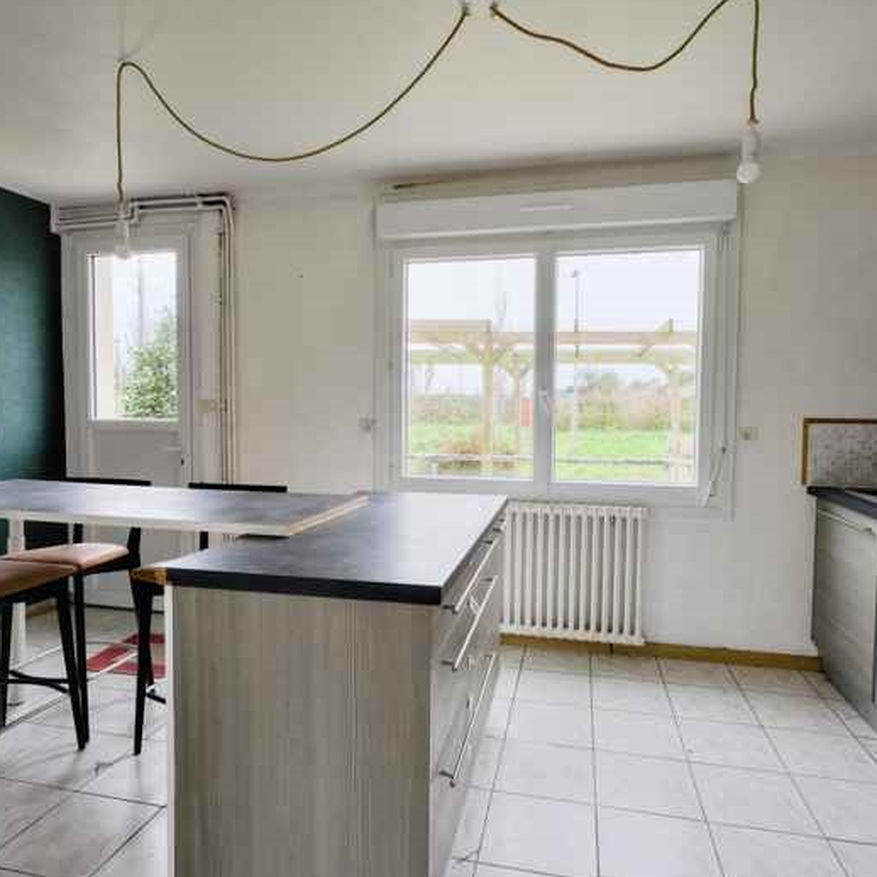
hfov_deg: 72.1
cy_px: 444
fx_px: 602
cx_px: 438
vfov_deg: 72.1
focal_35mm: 21
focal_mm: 16
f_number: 8
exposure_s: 1/125
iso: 800
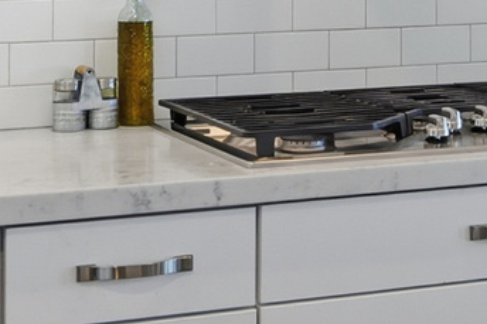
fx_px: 1690
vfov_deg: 10.7
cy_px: -115
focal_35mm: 125
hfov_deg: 16.2
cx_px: 426
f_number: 4
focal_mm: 21
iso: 320
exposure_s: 1/200
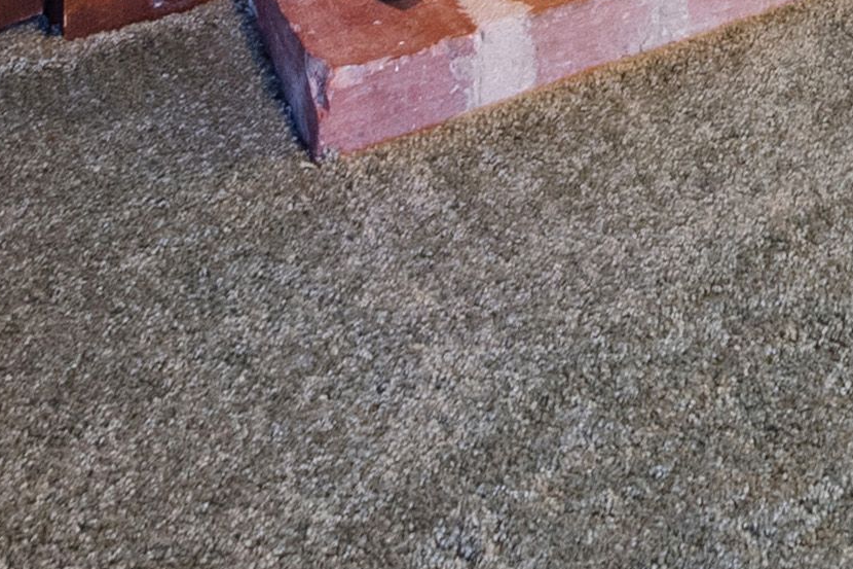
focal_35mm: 100
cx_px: 1468
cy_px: -1304
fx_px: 2369
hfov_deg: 17.2
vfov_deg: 9.5
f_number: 8
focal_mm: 10
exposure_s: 1.3
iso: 100
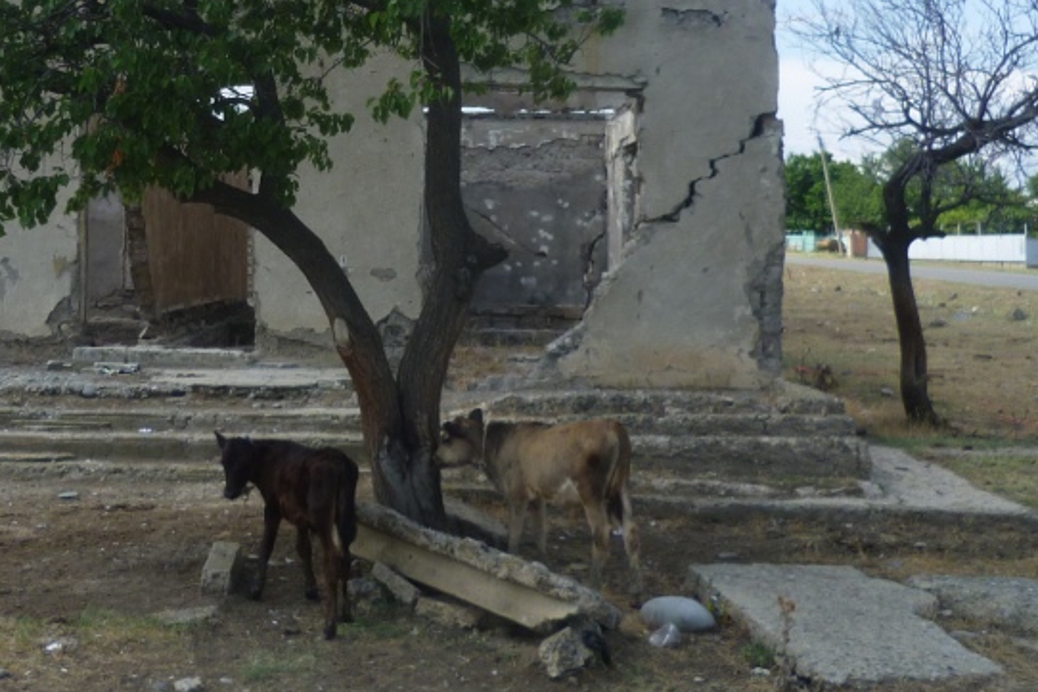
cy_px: 94
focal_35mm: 55
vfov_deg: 24.0
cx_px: 226
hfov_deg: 35.2
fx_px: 1585
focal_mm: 5
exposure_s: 1/640
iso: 80
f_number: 2.8
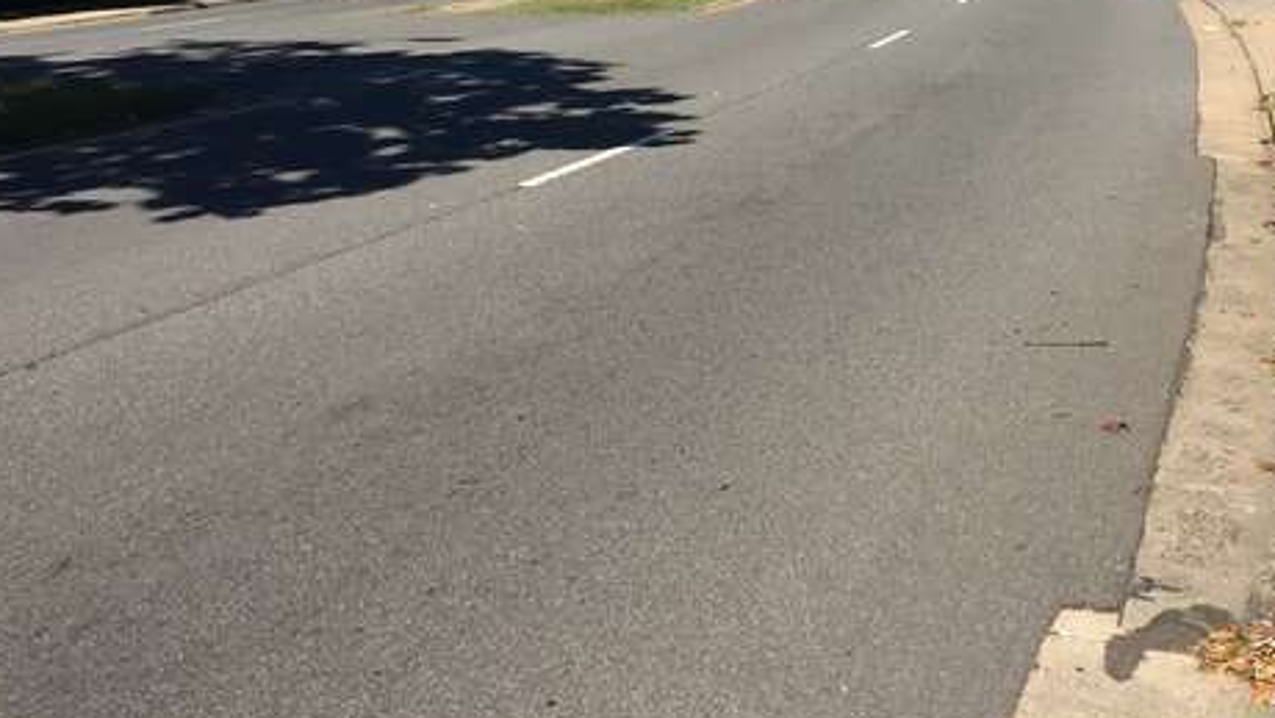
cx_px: 895
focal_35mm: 55
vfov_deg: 21.1
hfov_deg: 37.2
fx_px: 1860
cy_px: -8
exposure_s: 1/2198
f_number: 2.2
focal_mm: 4.15
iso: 32
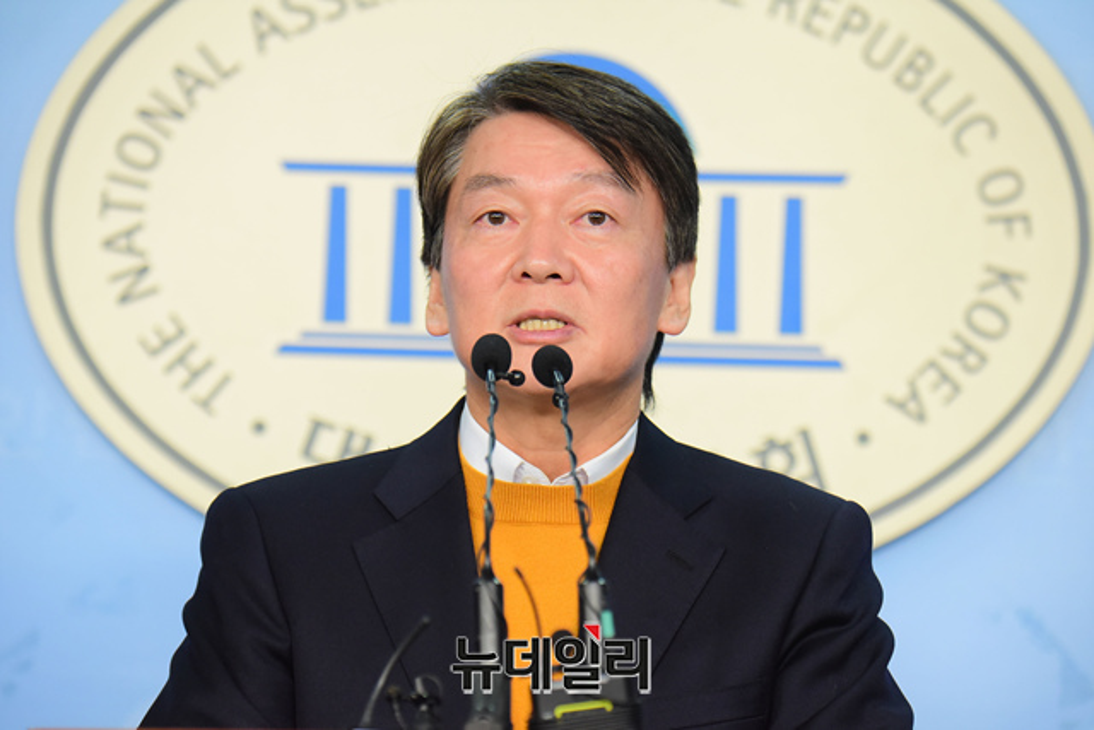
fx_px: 6687
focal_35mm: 220
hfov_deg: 9.4
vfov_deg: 6.2
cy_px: 365
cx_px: 547
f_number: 5.6
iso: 3200
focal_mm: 220
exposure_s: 1/200
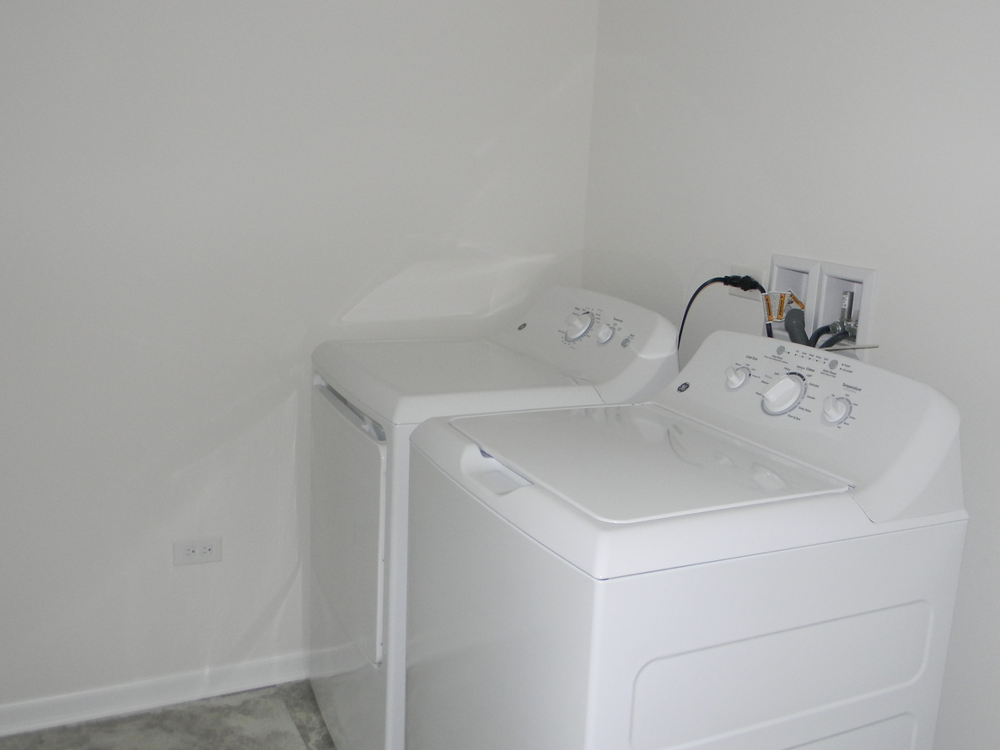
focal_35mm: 34
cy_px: 392
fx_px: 982
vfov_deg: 41.8
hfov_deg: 53.8
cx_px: 573
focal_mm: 5
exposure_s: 1/26
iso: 200
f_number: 3.5
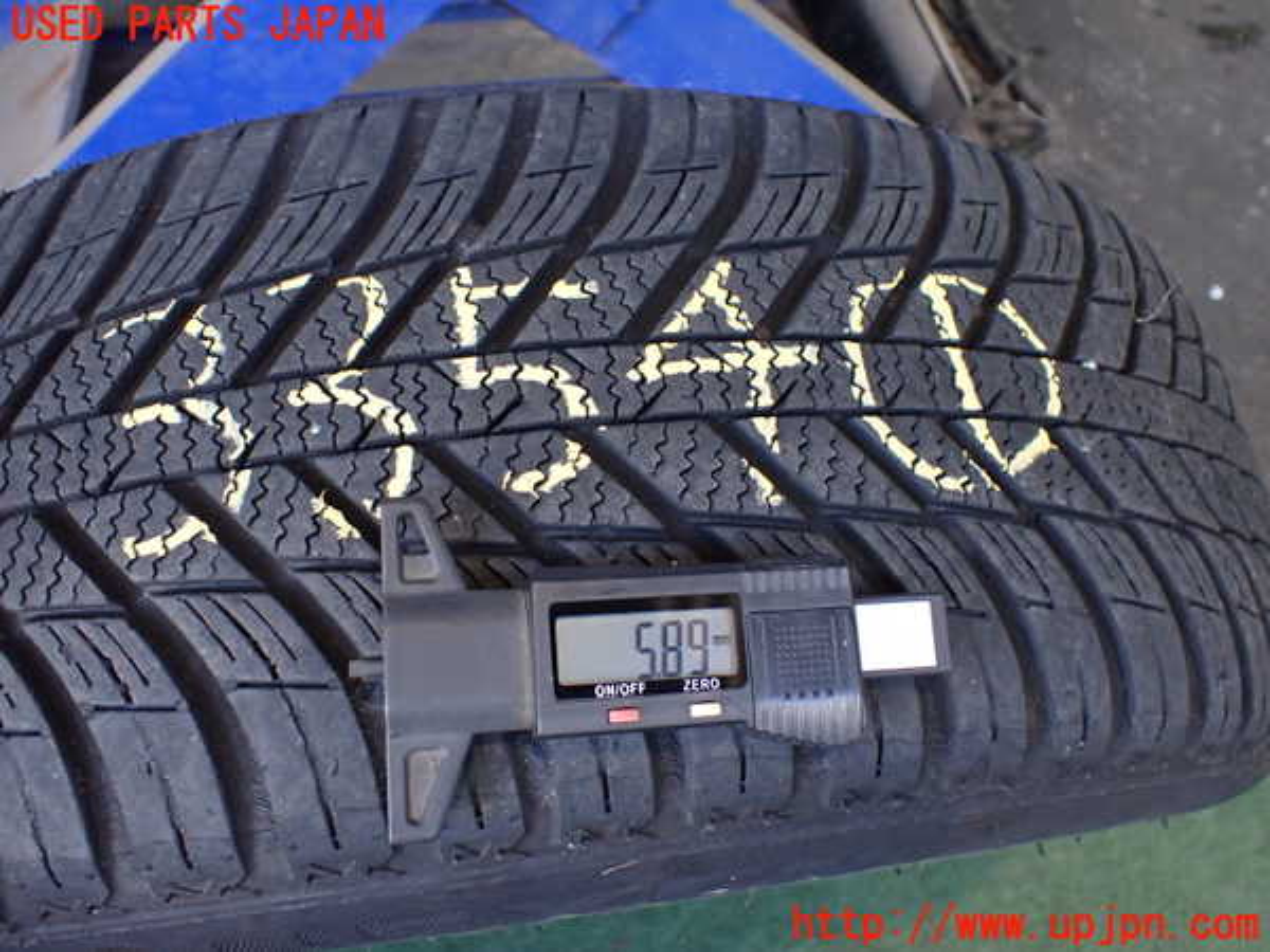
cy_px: 476
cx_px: 635
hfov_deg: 60.0
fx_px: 1101
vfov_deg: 46.8
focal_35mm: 30
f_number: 2.3
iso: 400
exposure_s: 1/125
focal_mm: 5.4
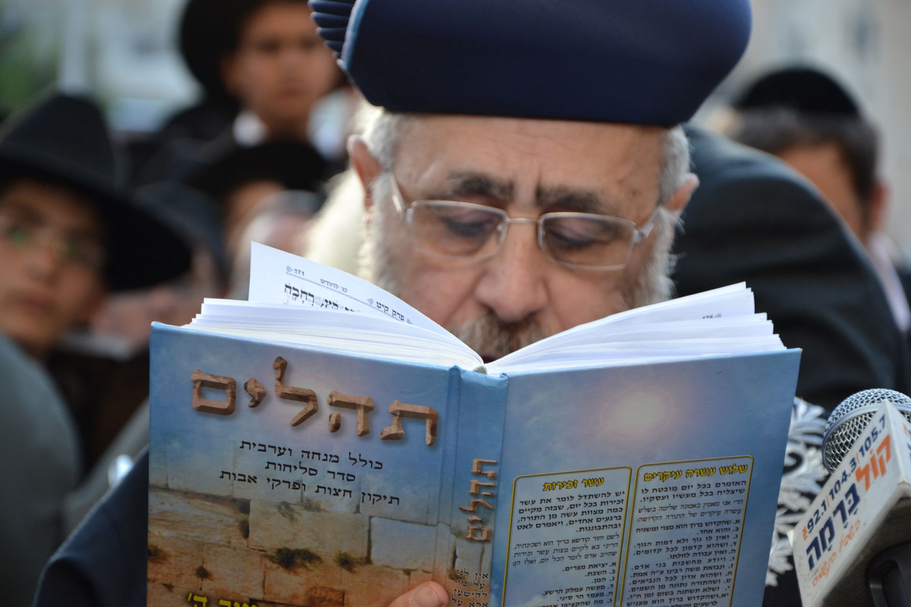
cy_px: 304
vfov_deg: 8.7
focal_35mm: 158
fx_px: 3985
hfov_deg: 13.0
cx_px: 456
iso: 320
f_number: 5.6
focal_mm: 105
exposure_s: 1/125
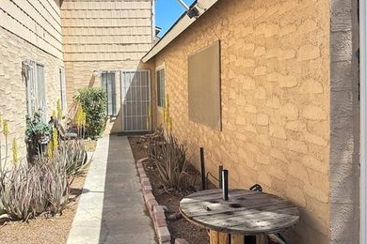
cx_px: 136
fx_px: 326
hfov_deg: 57.9
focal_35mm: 32
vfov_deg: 41.0
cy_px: 103
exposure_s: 1/1412
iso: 80
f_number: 1.78
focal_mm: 6.86
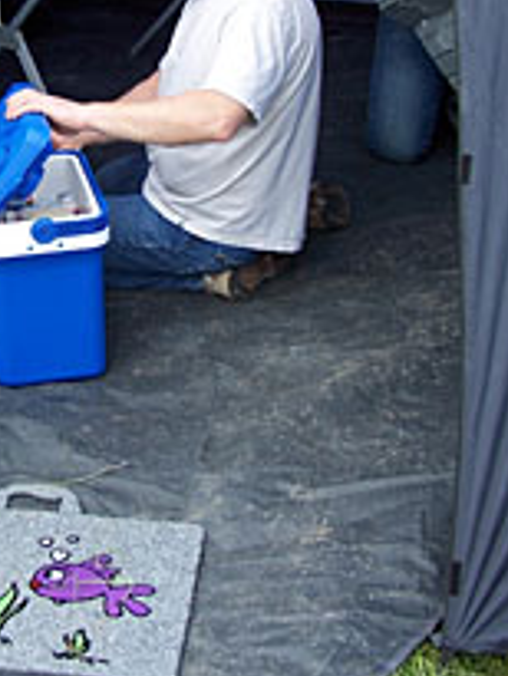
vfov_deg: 26.1
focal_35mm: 74
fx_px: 1446
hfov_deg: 19.7
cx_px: 99
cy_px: 201
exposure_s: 1/250
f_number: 2.8
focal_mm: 6.3
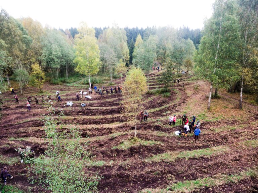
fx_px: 149
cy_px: 96
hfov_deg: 81.7
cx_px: 129
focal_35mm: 20
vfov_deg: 66.0
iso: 100
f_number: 2.8
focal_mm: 3.61
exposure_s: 1/47.3
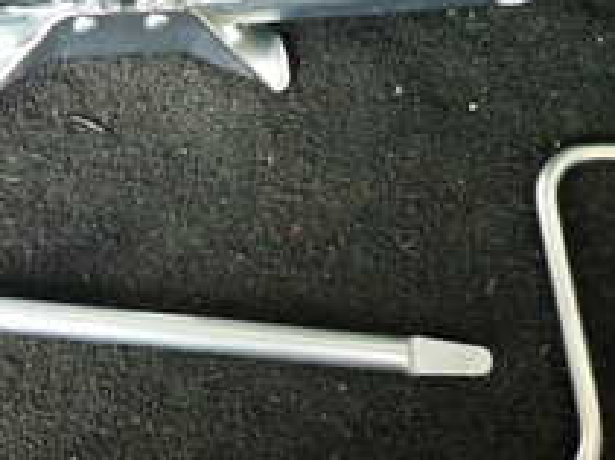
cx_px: -35
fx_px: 1261
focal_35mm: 71
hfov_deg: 25.7
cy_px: 90
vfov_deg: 20.5
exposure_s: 1/30
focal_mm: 4.5
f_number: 2
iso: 320
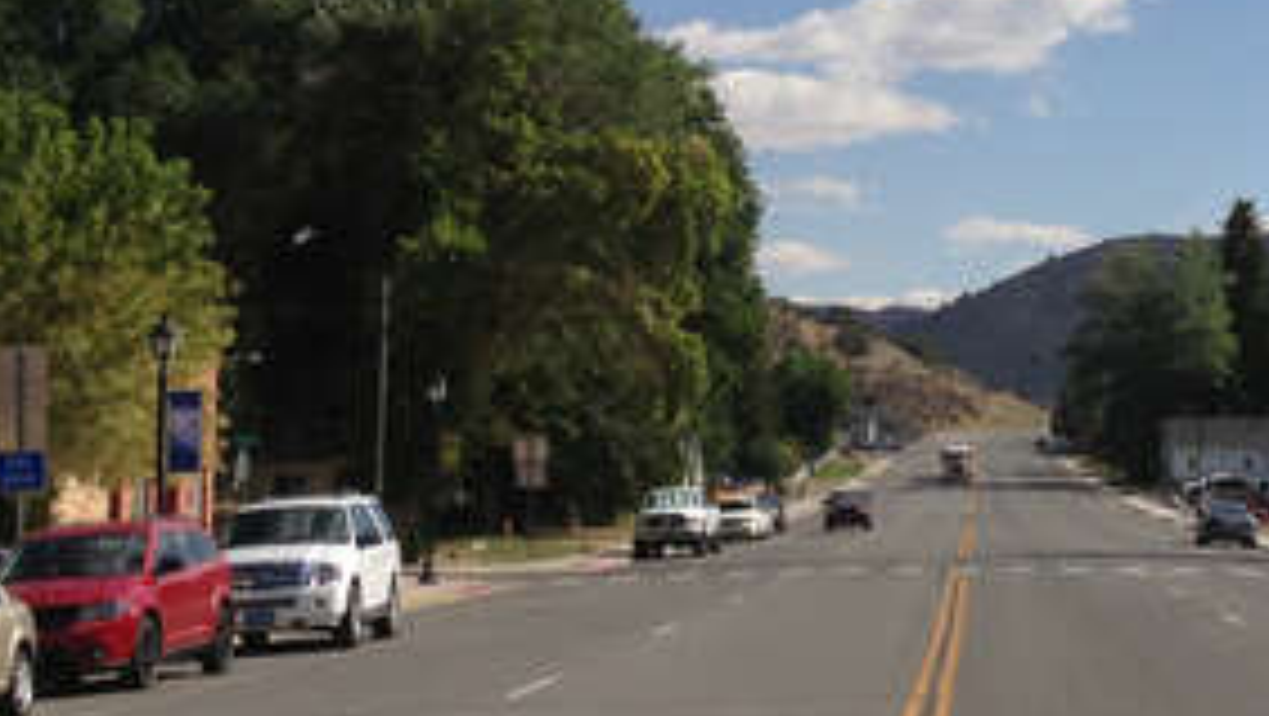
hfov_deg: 20.8
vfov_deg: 11.8
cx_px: 958
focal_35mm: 102
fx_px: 3434
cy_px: 135
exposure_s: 1/2358
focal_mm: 4.13
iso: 50
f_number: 2.4
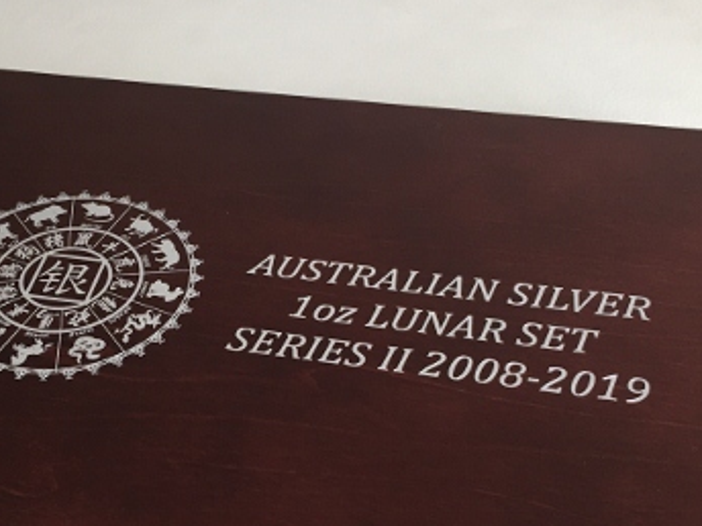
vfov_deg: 26.8
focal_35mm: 54
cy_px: 377
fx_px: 1095
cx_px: 251
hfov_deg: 35.3
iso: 64
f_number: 2.2
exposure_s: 1/33
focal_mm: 4.15
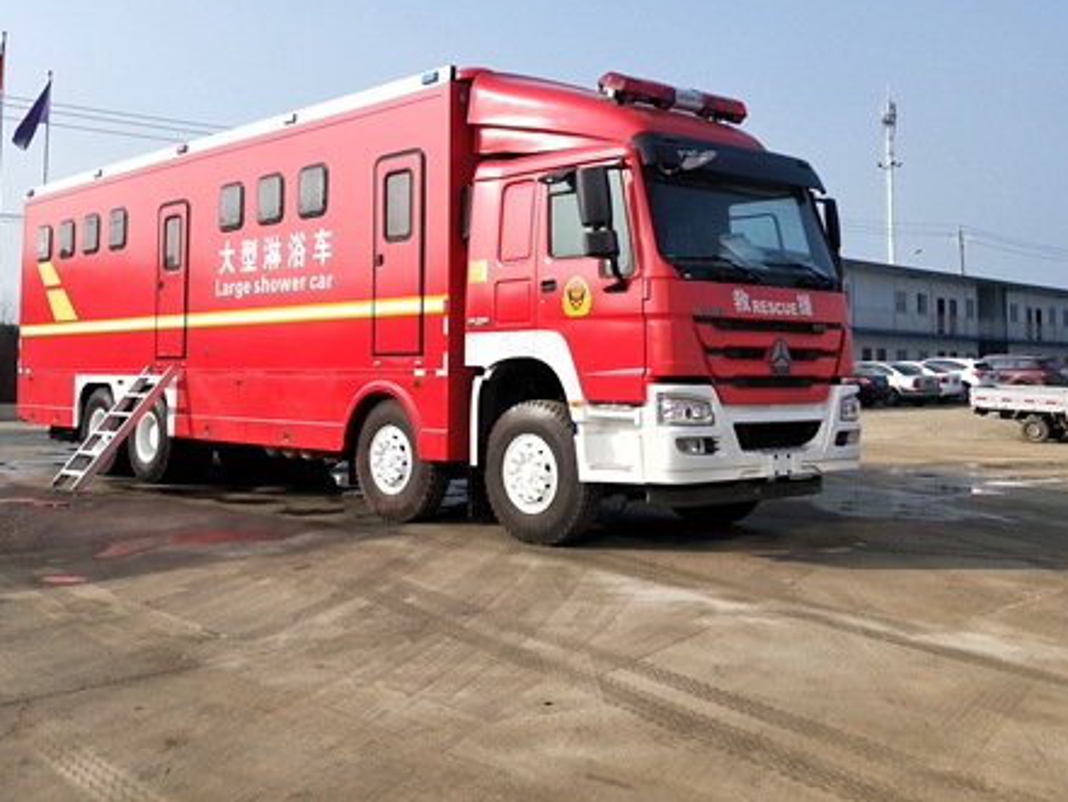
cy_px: 286
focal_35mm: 34
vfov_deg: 41.4
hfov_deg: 53.8
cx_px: 470
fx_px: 1049
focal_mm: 4.27
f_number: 1.7
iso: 36
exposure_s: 1/1441
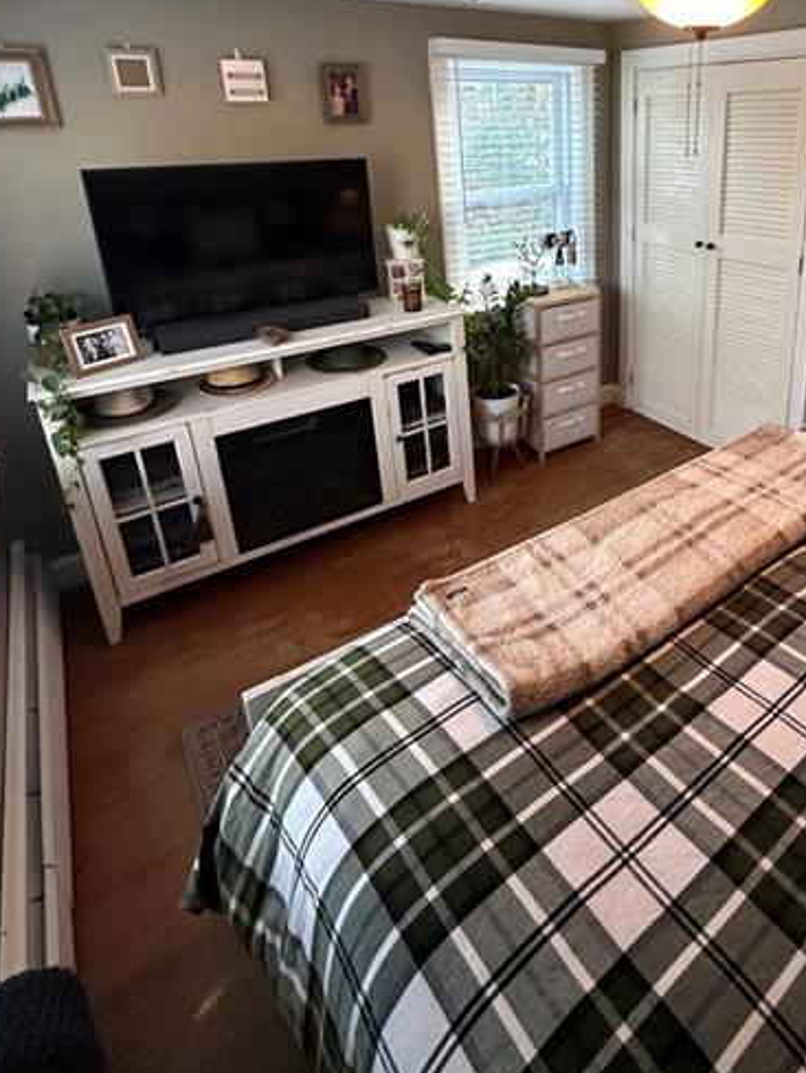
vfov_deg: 73.7
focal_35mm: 22
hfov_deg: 59.0
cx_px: 569
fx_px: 683
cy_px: 347
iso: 250
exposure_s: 1/60
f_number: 2.2
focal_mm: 2.22
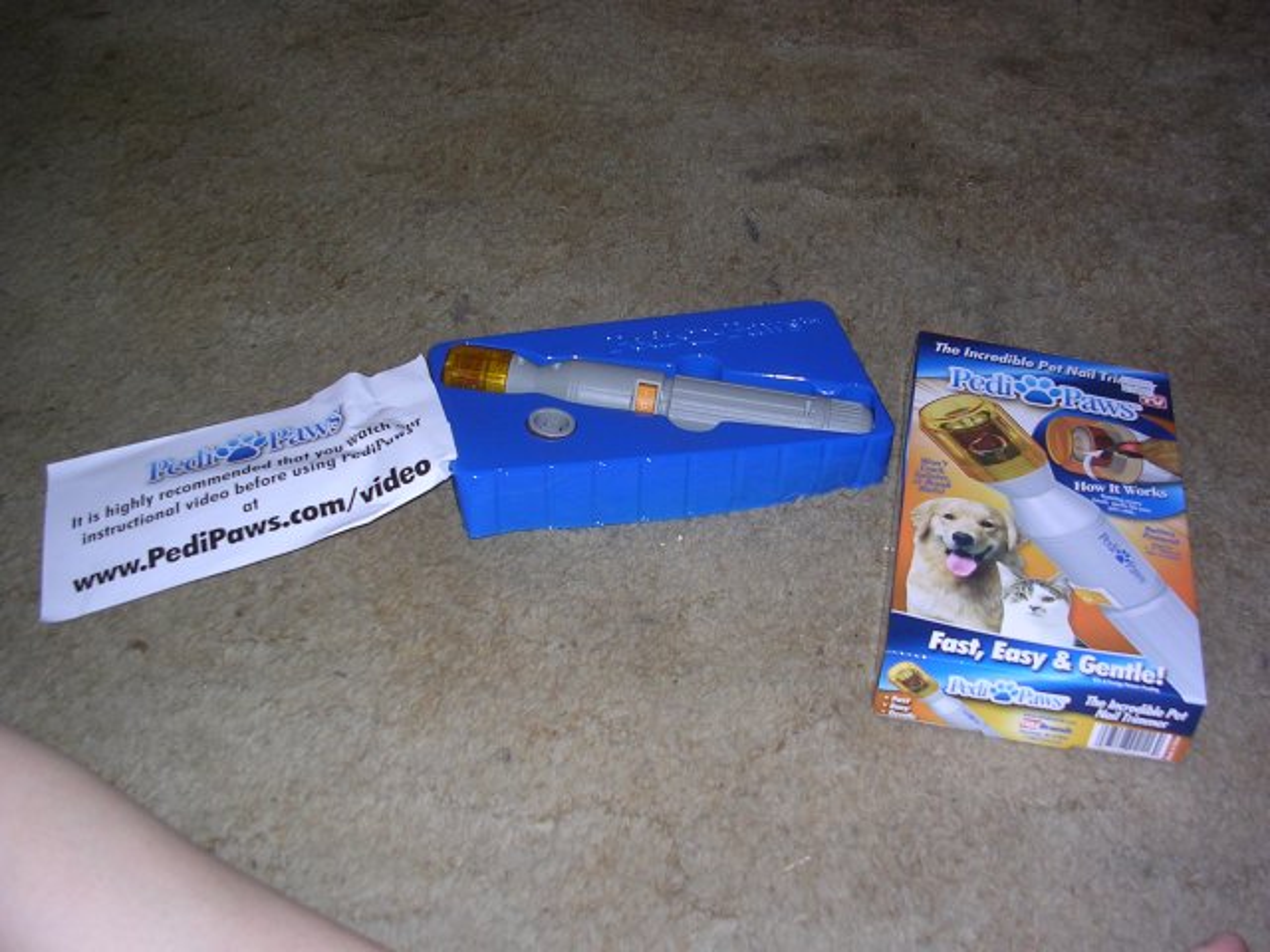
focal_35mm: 38
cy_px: 476
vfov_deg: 37.7
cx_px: 635
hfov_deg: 49.0
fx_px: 1394
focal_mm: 5.8
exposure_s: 1/60.1
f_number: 2.8
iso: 50
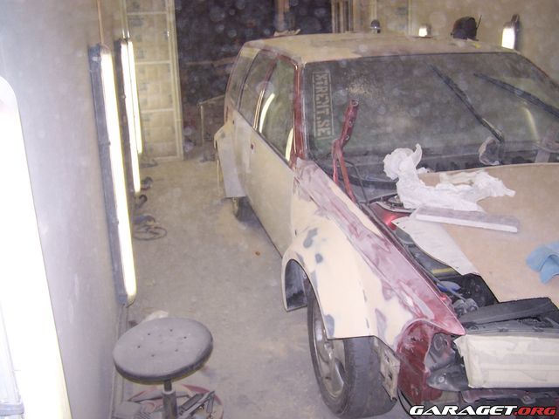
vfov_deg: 37.7
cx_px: 280
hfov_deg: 49.0
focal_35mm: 38
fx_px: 614
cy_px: 210
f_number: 2.8
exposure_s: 1/60
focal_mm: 6.3
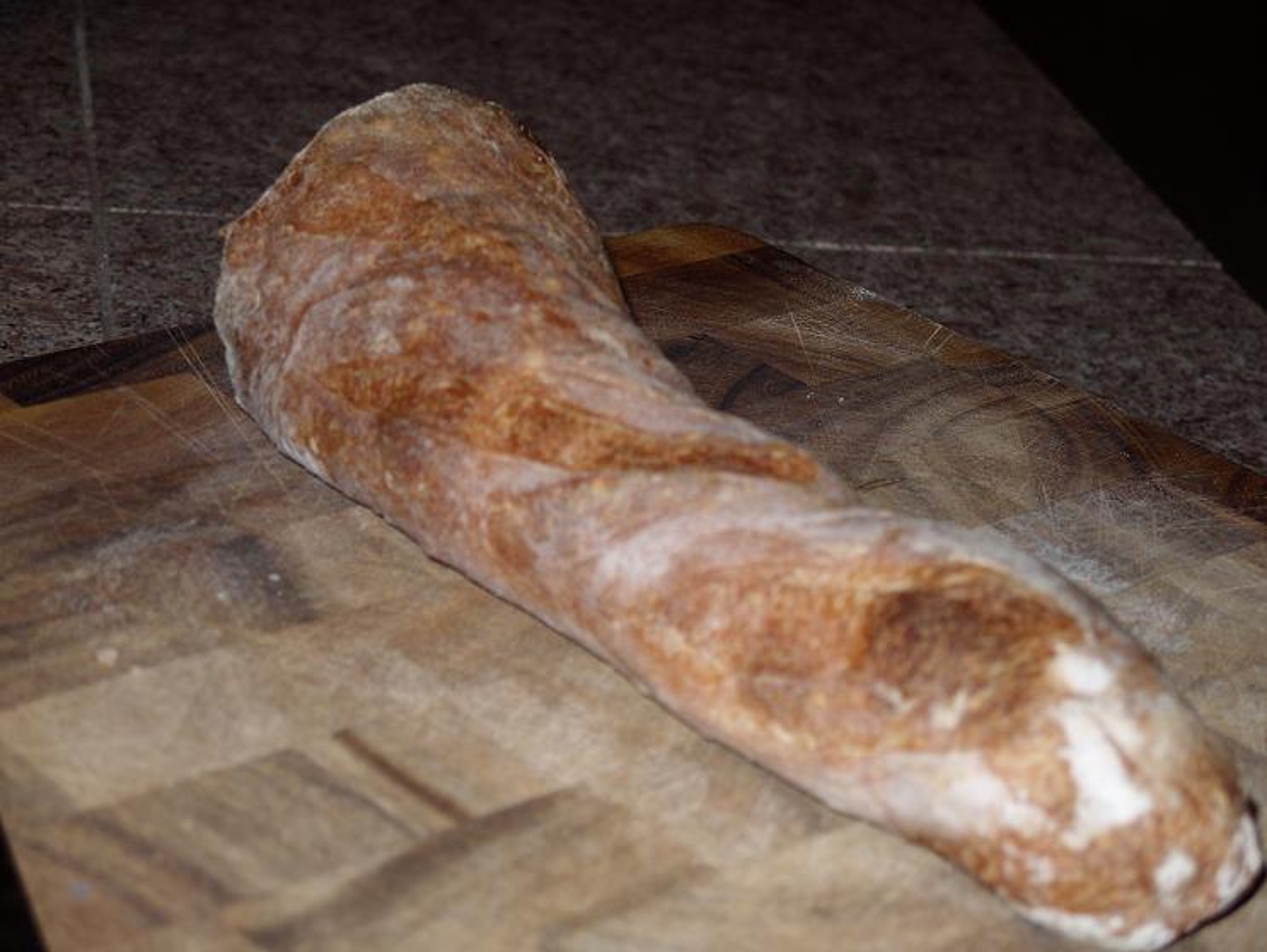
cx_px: 634
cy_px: 476
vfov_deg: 16.3
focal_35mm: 91
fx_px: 3332
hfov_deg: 21.5
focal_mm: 18.86
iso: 50
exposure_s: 1/148
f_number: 3.4
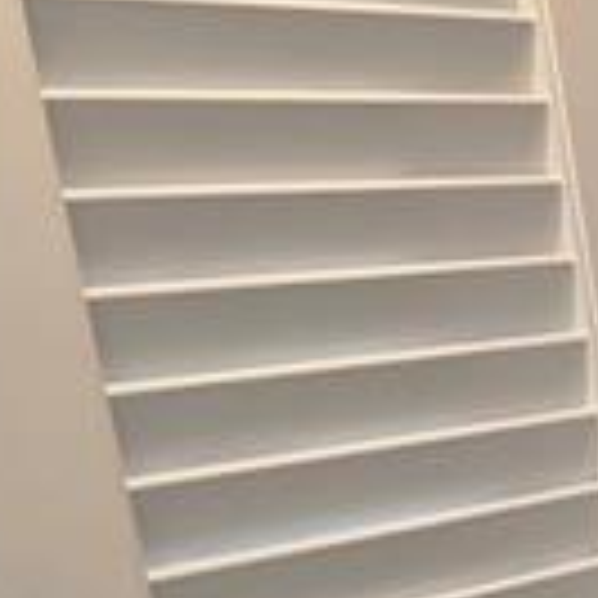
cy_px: 719
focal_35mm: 98
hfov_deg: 13.6
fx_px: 1915
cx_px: 1371
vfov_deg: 17.0
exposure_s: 1/120
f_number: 1.7
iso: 200
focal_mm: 6.3
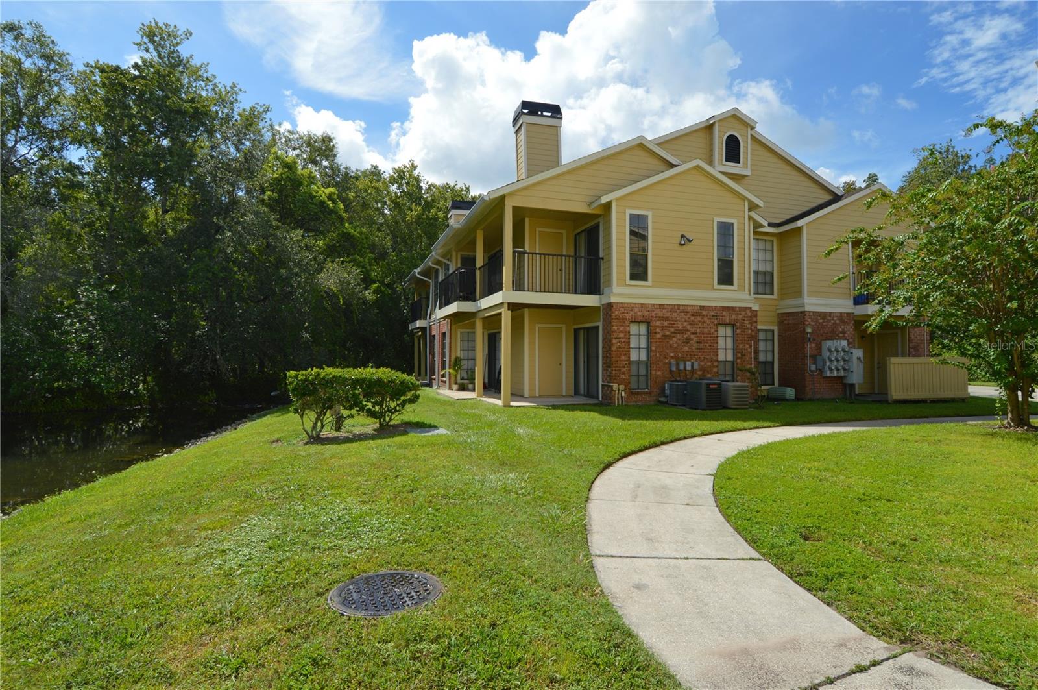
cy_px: 345
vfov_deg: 67.3
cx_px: 519
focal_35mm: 18
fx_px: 518
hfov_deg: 90.1
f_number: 9
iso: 100
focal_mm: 12
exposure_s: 1/200
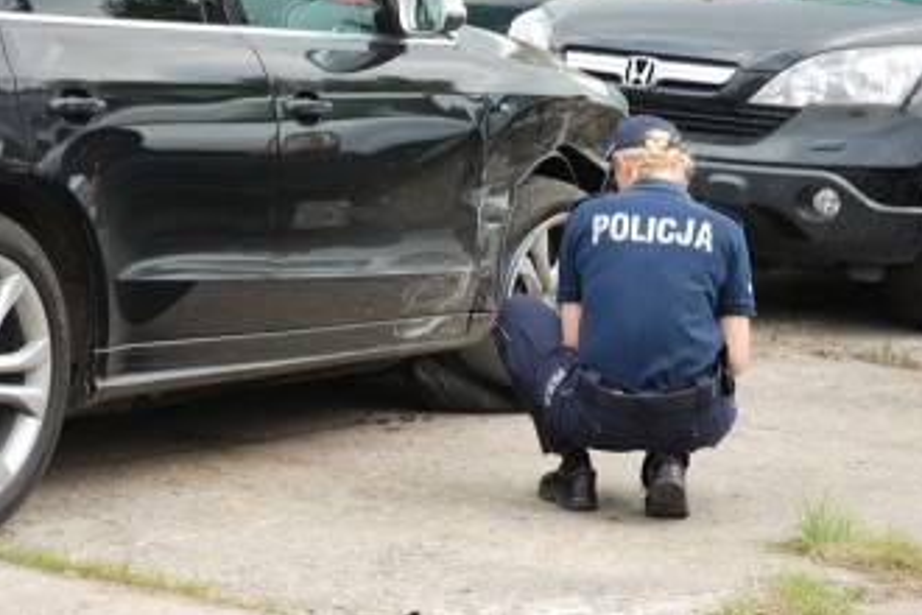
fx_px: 3959
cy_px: 245
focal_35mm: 155
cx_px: 422
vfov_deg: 8.9
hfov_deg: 13.3
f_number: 5.6
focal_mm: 85
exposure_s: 1/60
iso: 200
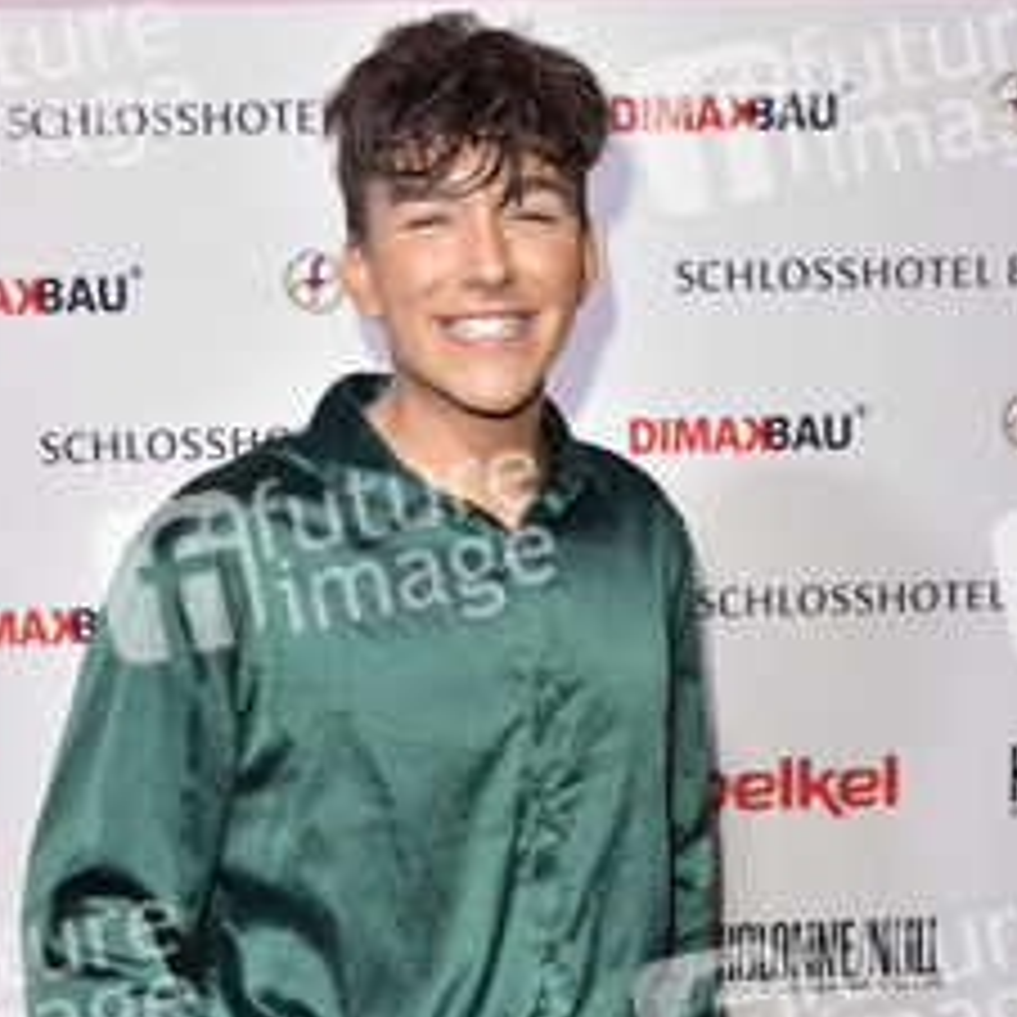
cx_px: 454
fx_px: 1895
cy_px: 783
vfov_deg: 29.5
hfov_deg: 30.0
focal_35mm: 57
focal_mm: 38
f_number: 6.3
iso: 1250
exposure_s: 1/200
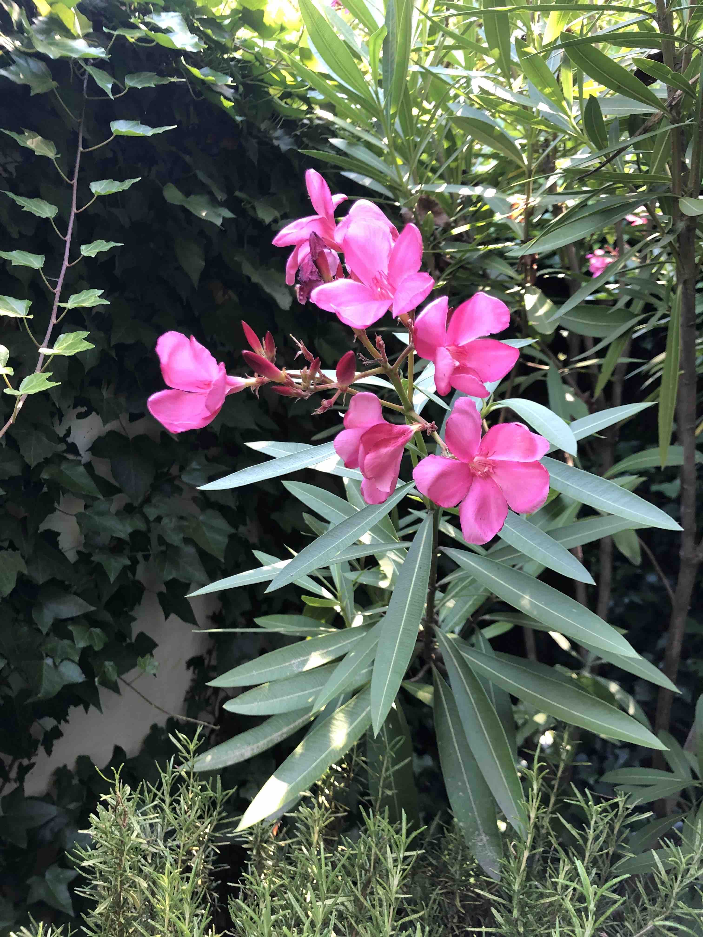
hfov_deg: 49.7
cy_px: 468
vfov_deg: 63.4
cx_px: 352
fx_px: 758
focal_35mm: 28
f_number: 1.8
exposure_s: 1/24
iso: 40
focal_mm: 3.99
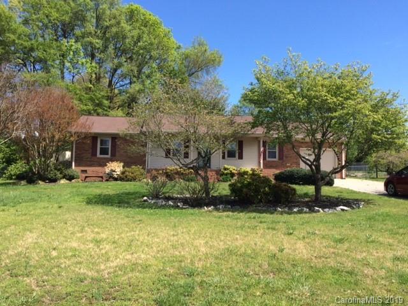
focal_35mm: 29
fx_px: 342
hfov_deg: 61.7
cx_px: 204
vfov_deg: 48.2
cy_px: 153
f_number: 2.2
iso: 32
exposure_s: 1/1325
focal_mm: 4.15
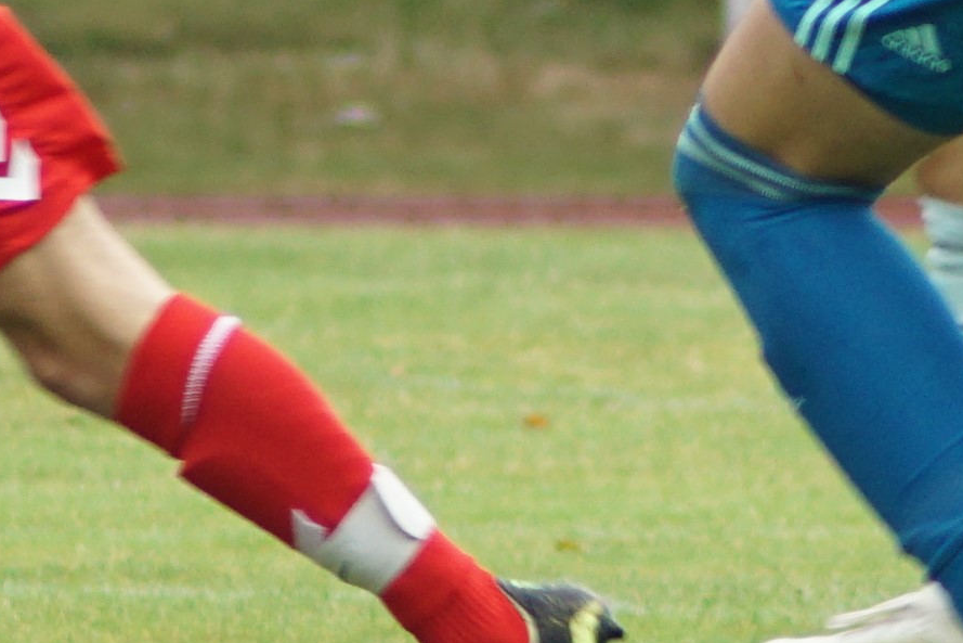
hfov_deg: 1.5
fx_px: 36731
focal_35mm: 1373
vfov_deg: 1.0
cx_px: 685
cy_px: -214
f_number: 4.5
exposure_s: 1/320
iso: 250
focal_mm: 200
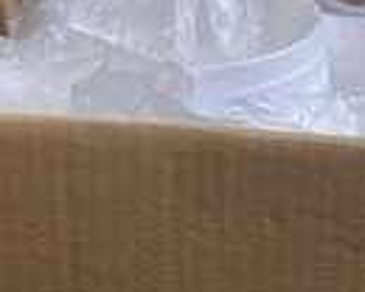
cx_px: 519
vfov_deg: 12.1
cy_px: 503
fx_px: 1286
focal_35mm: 119
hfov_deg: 15.2
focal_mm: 5.7
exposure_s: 1/41
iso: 200
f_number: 1.5
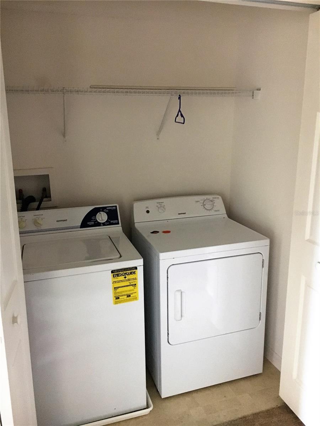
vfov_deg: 61.7
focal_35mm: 29
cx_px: 160
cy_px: 213
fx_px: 357
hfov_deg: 48.2
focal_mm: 4.15
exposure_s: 1/15
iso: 400
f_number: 2.2
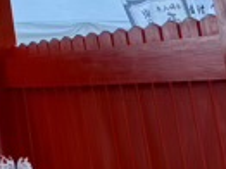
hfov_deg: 11.2
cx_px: -362
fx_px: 907
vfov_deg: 9.6
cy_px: -215
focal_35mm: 139
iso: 40
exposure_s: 1/255
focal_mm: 5.96
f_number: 1.6
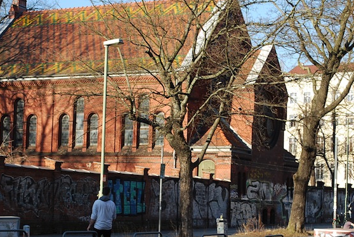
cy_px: 149
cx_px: 184
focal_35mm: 86
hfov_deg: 23.6
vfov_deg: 15.9
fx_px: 847
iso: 100
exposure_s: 1/160
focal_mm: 40
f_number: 6.3
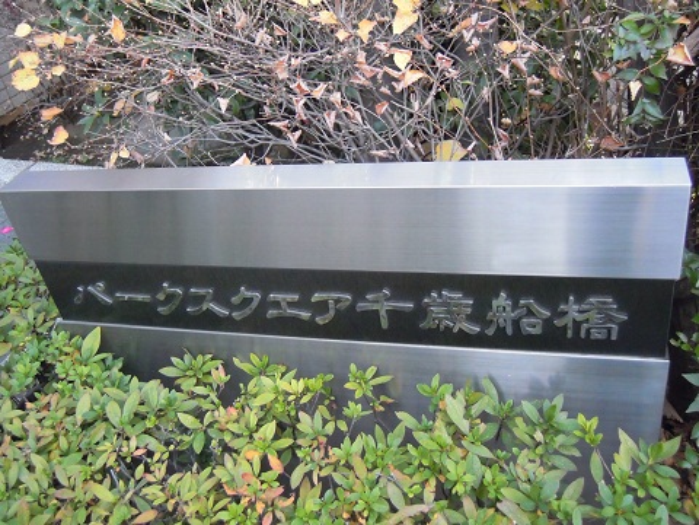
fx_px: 646
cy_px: 262
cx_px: 350
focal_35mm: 32
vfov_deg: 44.2
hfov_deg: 56.8
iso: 800
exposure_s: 1/125
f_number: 2.8
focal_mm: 5.7
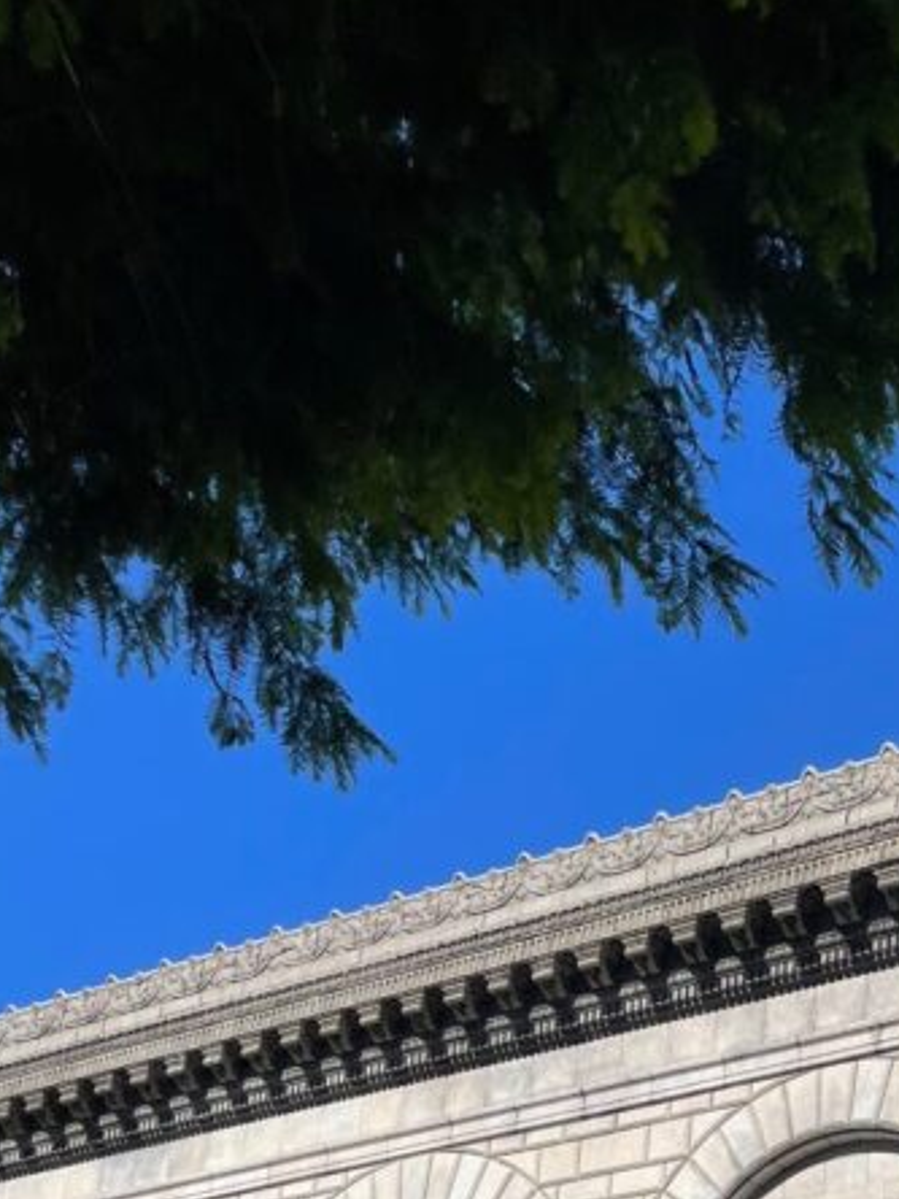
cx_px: 980
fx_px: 2078
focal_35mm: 60
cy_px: 1377
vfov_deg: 28.6
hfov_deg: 23.0
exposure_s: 1/5291
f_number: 1.6
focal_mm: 4.2
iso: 32
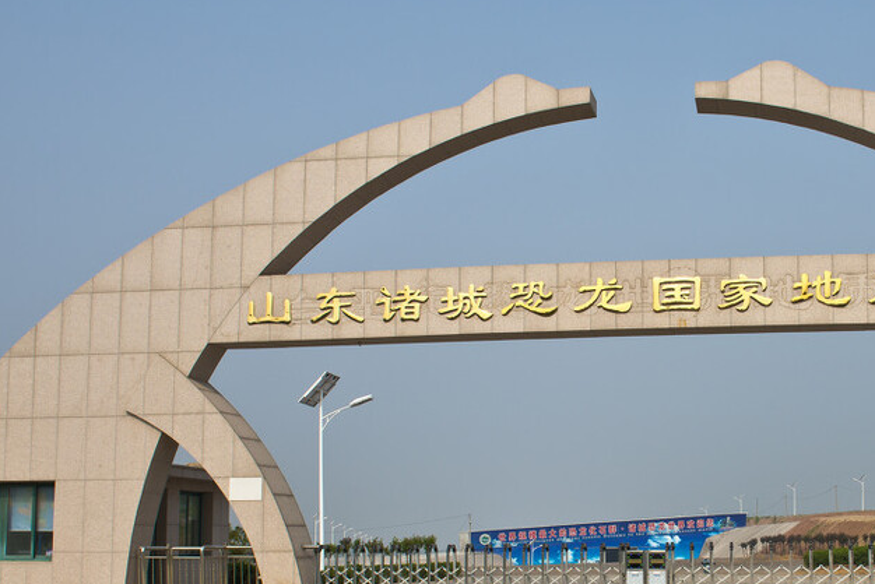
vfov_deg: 28.8
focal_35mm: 46
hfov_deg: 41.4
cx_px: 658
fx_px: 1119
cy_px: 449
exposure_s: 1/640
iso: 100
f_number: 8
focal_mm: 24
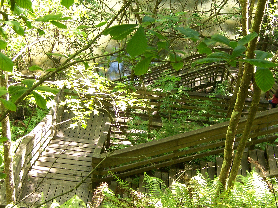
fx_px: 482
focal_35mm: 60
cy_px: 104
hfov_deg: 32.2
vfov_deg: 24.4
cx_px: 139
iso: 140
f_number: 4.8
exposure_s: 1/45
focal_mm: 10
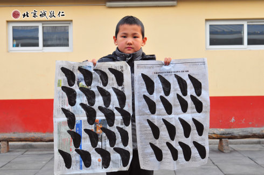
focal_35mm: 51
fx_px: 373
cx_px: 132
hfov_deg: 38.9
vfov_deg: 26.4
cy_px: 88
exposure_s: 1/125
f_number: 5.6
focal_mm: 34
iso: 400
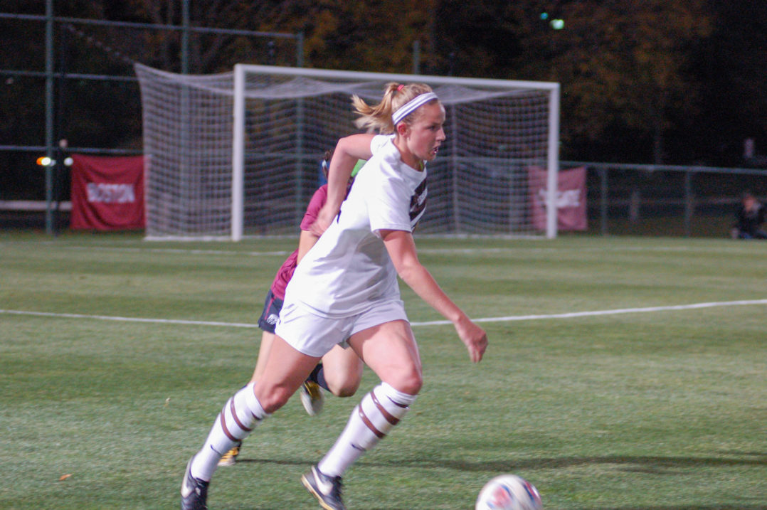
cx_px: 384
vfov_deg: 9.9
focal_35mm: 138
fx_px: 2938
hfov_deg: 14.9
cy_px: 255
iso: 1600
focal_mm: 92
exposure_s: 1/125
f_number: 3.5
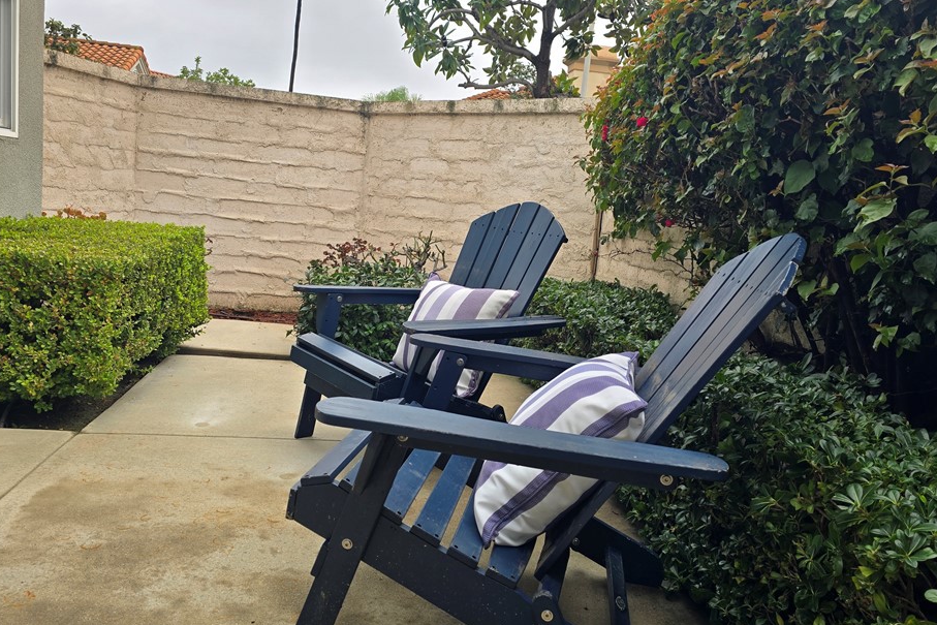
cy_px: 298
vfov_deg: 47.9
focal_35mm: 27
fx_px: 703
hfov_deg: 67.4
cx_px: 466
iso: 12
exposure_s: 1/193
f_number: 1.7
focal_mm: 6.3
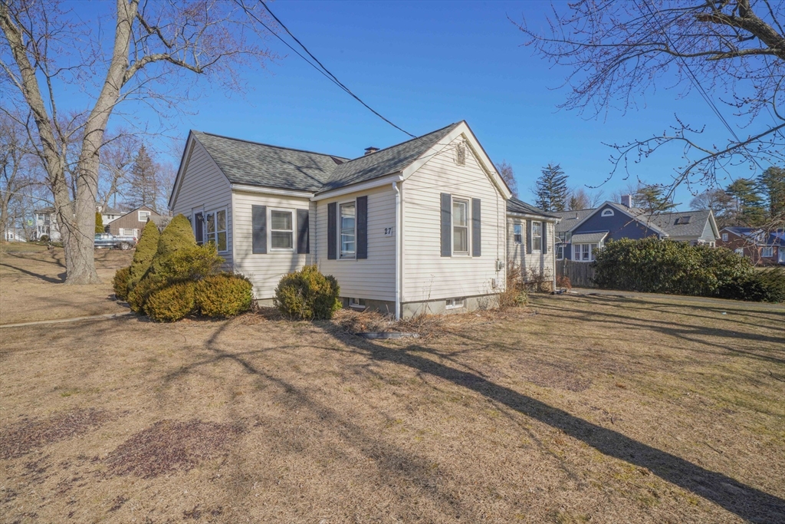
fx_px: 371
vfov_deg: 70.5
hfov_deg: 93.3
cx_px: 392
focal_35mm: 17
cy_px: 262
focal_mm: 17
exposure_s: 1/100
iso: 320
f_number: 18
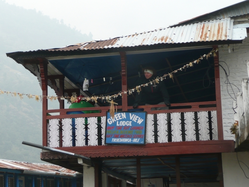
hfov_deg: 20.4
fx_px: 691
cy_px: 94
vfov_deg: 15.4
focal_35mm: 96
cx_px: 124
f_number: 4.7
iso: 100
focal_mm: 15.7
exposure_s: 1/30
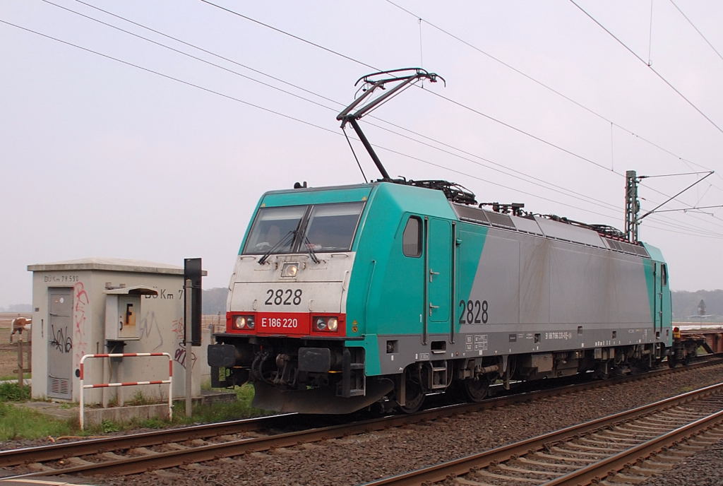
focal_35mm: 27
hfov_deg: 67.3
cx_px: 362
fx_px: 544
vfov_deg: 48.2
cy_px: 243
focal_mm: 18
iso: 400
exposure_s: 1/640
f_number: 8
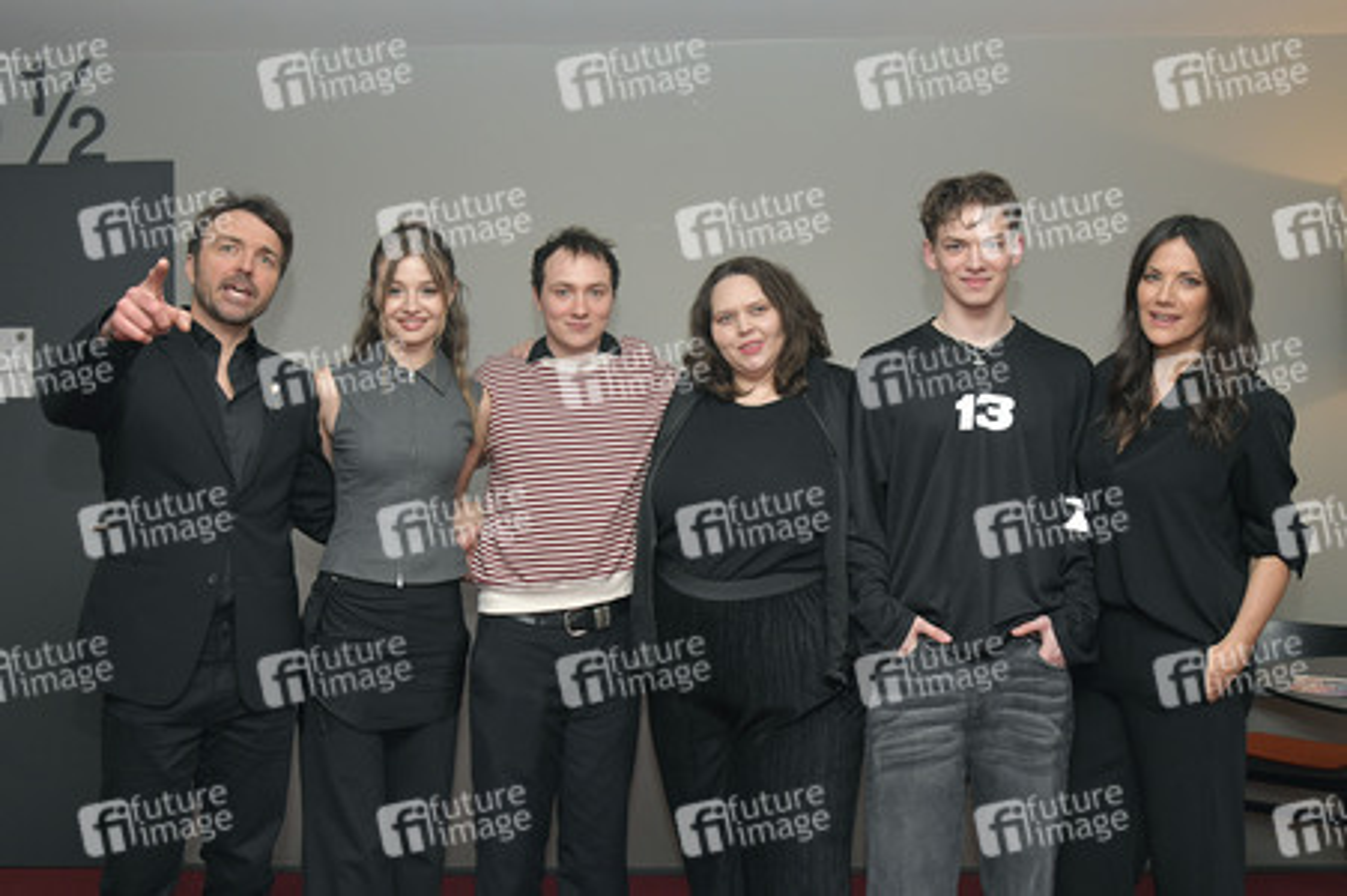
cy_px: 448
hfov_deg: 60.3
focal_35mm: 31
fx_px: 1159
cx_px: 674
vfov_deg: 42.3
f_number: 5.6
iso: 2000
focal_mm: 31
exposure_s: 1/200
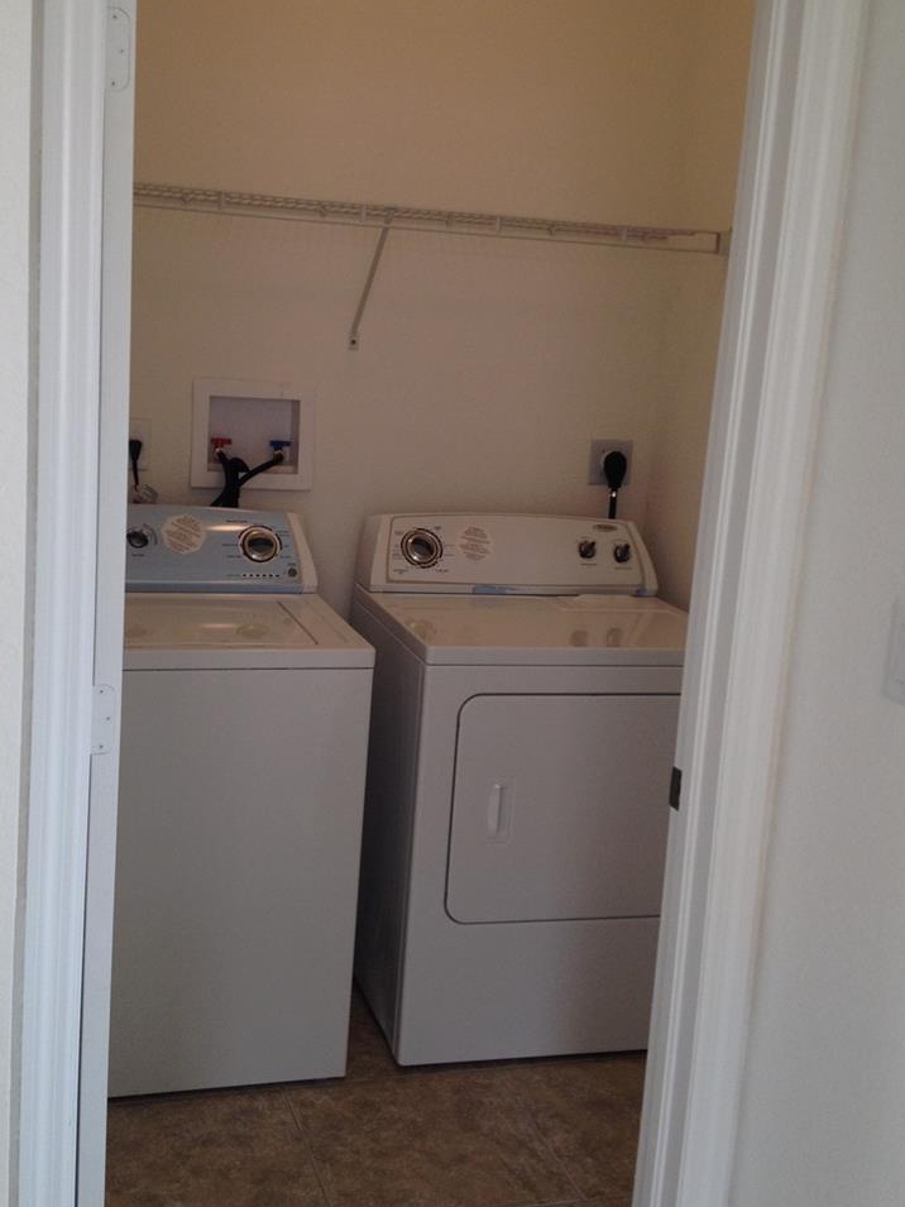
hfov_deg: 32.8
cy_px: 574
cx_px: 377
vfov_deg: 42.9
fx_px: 1534
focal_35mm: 44
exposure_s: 1/49
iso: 50
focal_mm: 4.28
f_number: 2.4
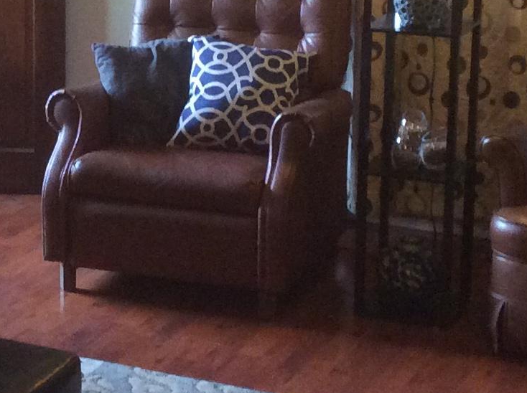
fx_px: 1718
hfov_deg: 17.2
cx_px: 42
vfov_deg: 13.0
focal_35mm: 113
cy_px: 88
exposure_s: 1/24
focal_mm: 3.3
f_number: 2.4
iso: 200
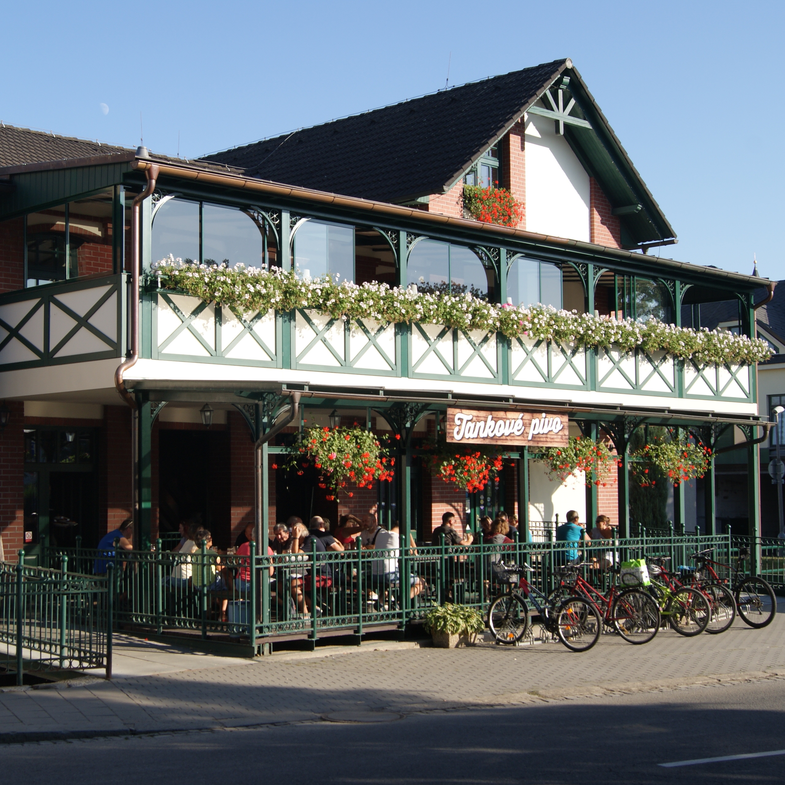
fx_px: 1385
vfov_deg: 31.6
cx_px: 293
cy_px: 391
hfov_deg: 31.5
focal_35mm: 54
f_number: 11
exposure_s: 1/100
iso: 100
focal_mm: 28
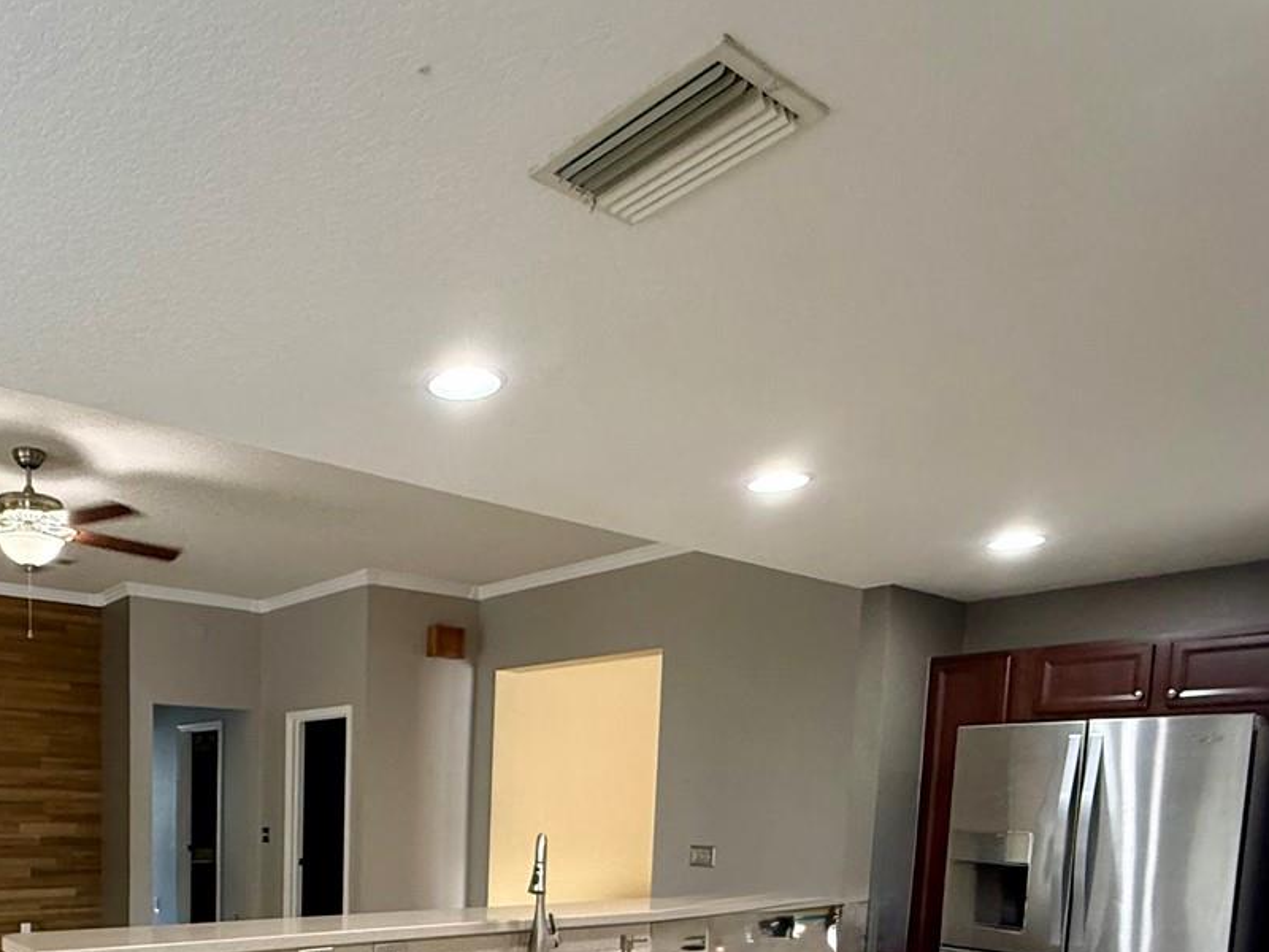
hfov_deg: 60.1
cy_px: 896
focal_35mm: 28
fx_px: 1026
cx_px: 322
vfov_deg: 44.2
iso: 500
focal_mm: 2.22
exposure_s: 1/60
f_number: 2.2
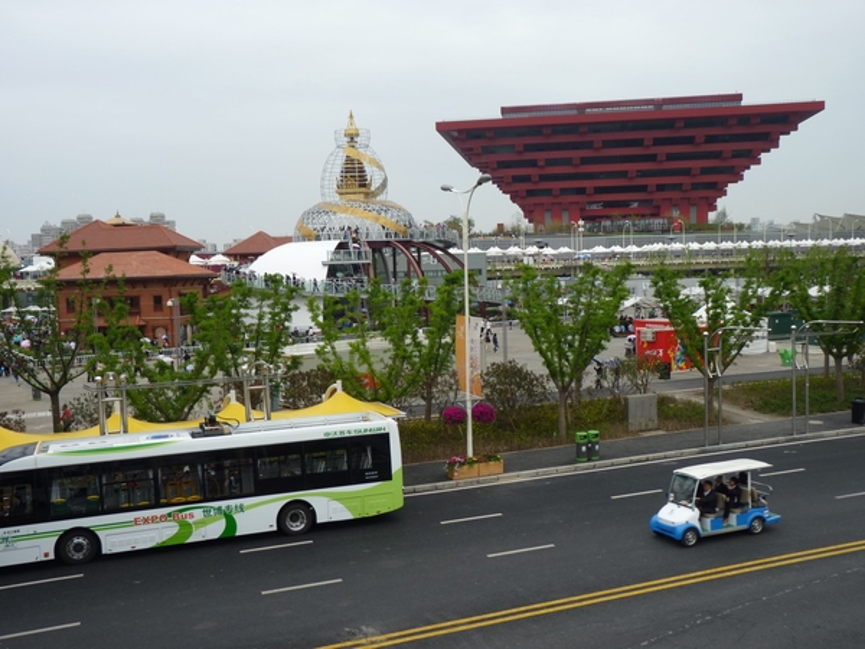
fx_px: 900
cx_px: 432
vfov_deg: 39.7
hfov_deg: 51.4
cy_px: 324
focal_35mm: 36
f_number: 3.6
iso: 80
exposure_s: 1/125
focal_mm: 6.4
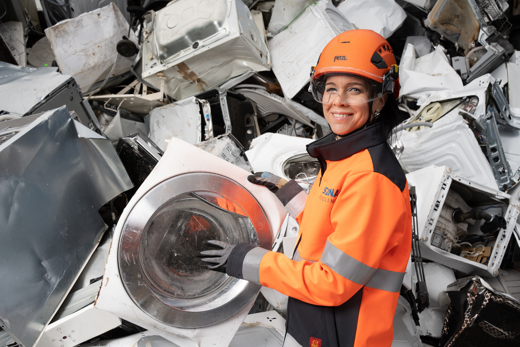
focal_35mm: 35
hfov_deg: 54.4
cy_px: 174
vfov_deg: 37.9
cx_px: 260
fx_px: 506
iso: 100
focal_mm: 35
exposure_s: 1/200
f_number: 8
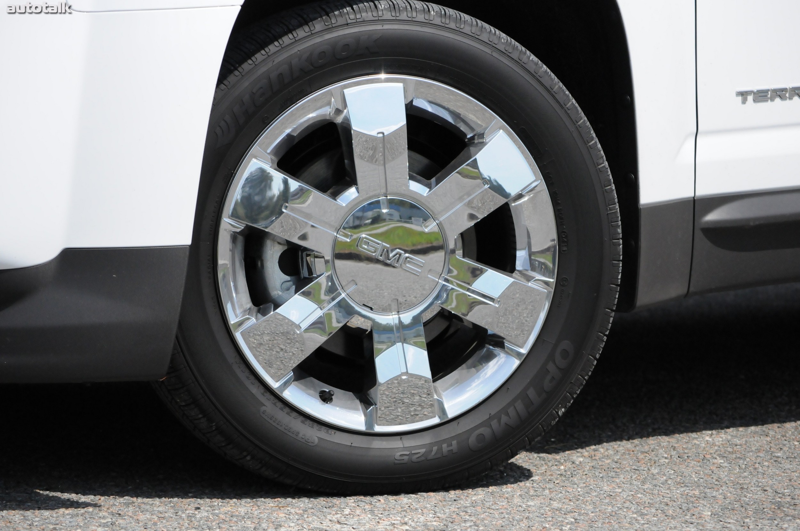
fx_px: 2830
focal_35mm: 128
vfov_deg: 10.7
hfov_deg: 16.1
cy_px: 266
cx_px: 400
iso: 1600
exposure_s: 1/8000
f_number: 7.1
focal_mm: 85
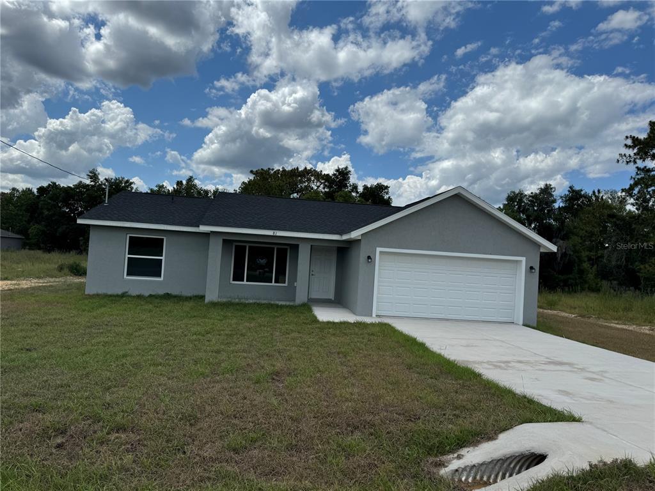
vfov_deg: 56.8
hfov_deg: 71.6
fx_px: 454
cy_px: 246
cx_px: 328
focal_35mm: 24
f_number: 1.78
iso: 80
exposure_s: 1/9009
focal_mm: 6.76
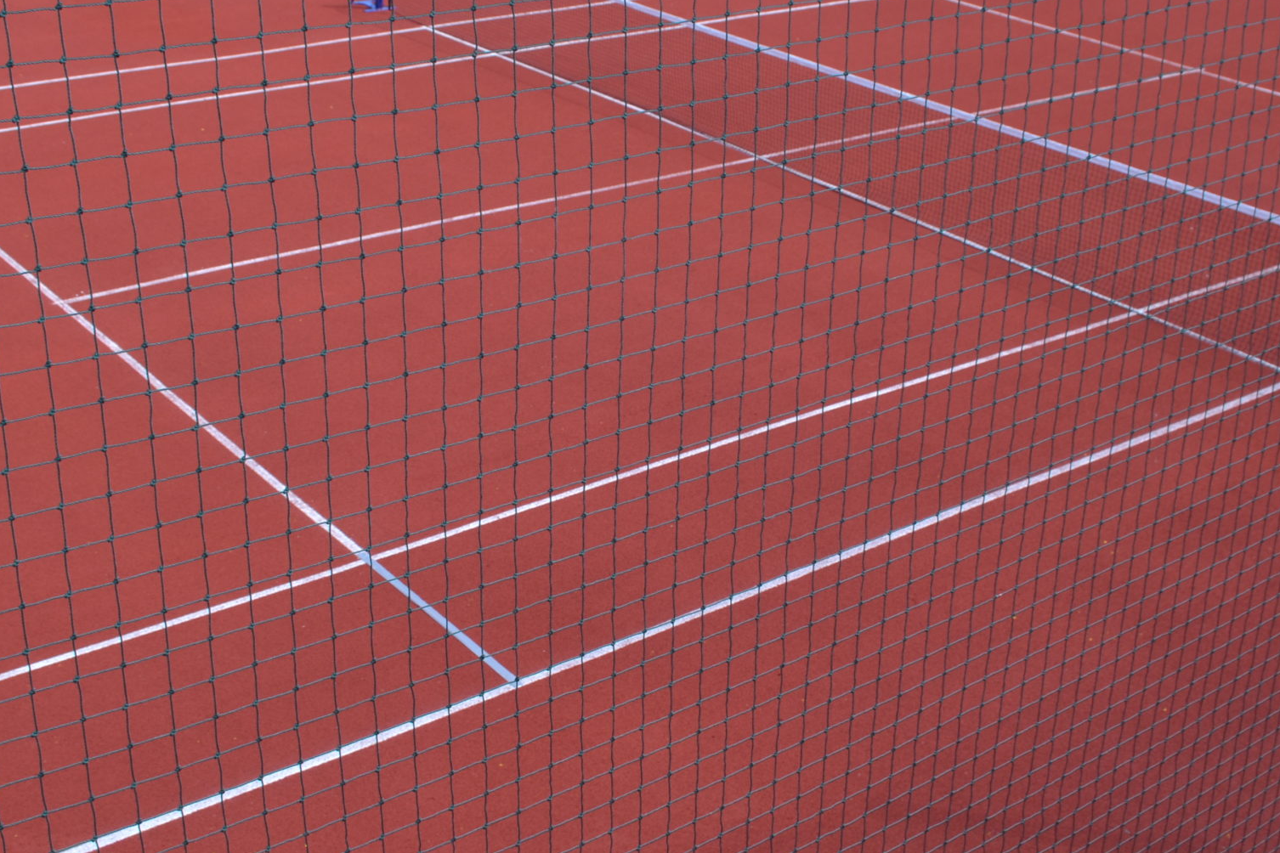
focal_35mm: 51
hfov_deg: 38.9
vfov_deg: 26.4
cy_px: 353
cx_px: 631
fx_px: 1813
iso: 100
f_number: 6.3
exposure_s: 1/160
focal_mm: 20
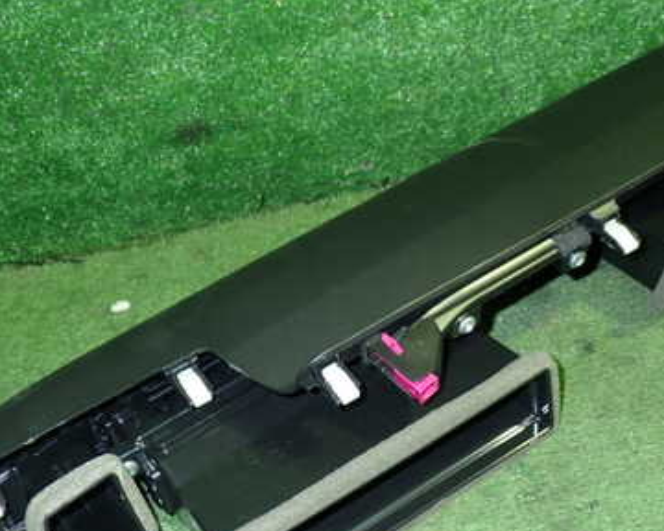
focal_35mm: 52
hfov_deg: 35.7
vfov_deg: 28.9
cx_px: 433
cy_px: 354
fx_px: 1022
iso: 200
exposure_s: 1/30
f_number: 2.4
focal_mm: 5.79
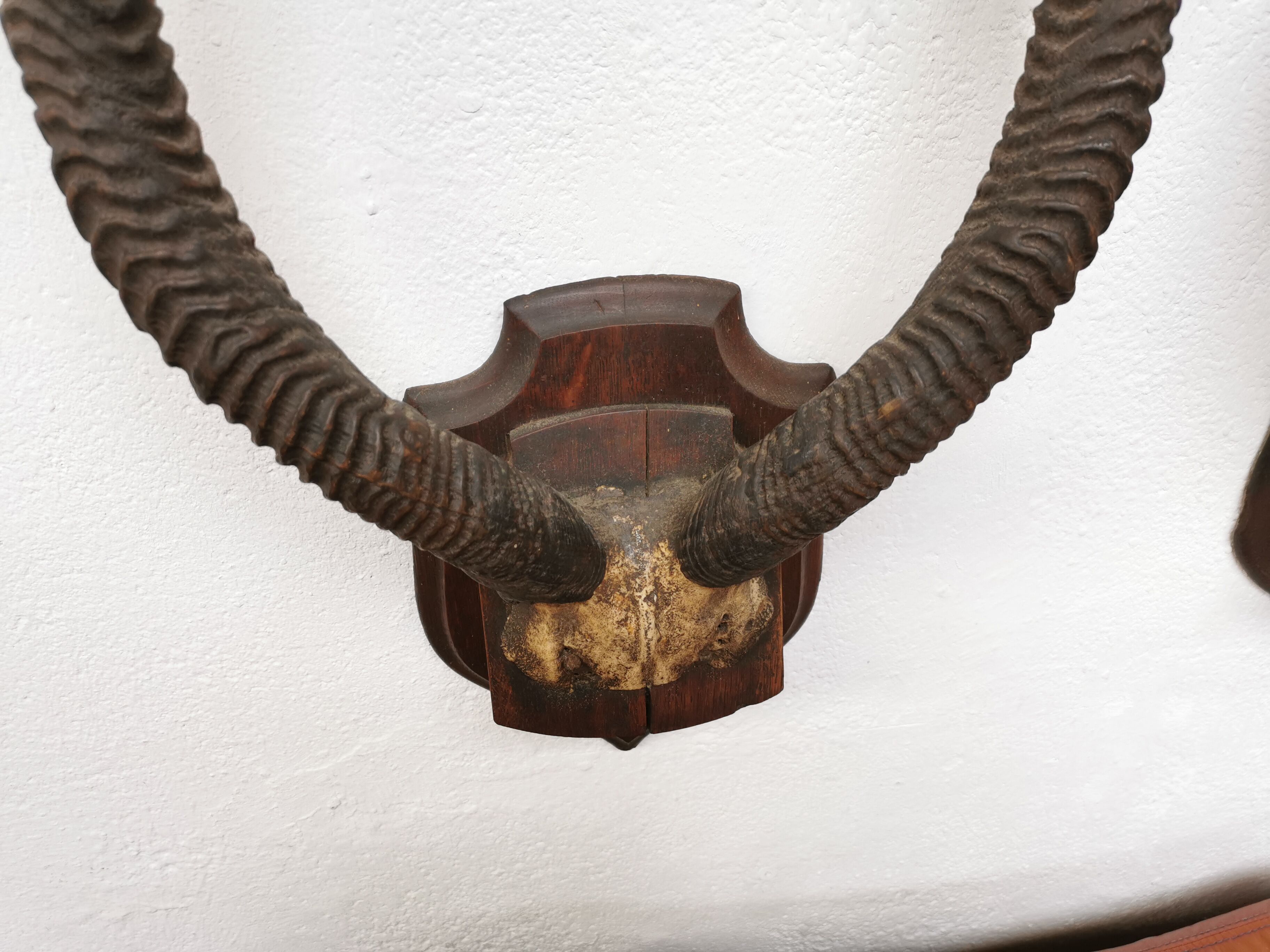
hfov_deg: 65.3
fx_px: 991
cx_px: 635
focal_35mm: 27
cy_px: 476
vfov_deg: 51.4
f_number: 1.8
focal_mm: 5.58
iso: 125
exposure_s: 1/100
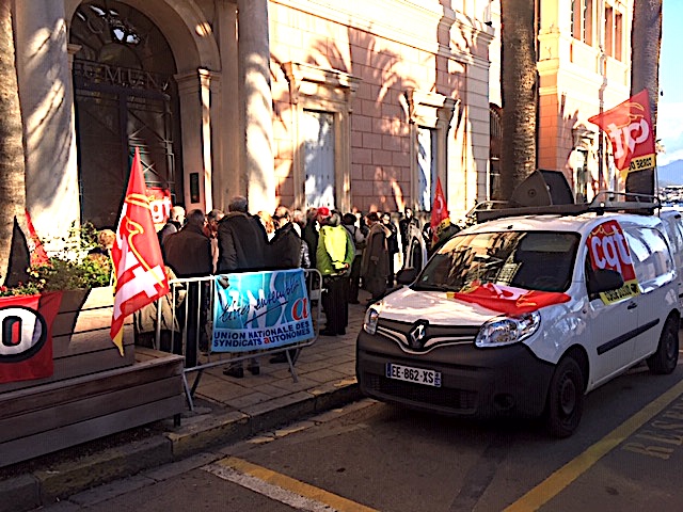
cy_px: 256
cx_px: 342
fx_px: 572
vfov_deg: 48.2
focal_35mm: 29
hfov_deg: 61.7
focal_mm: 4.15
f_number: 2.2
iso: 32
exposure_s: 1/989
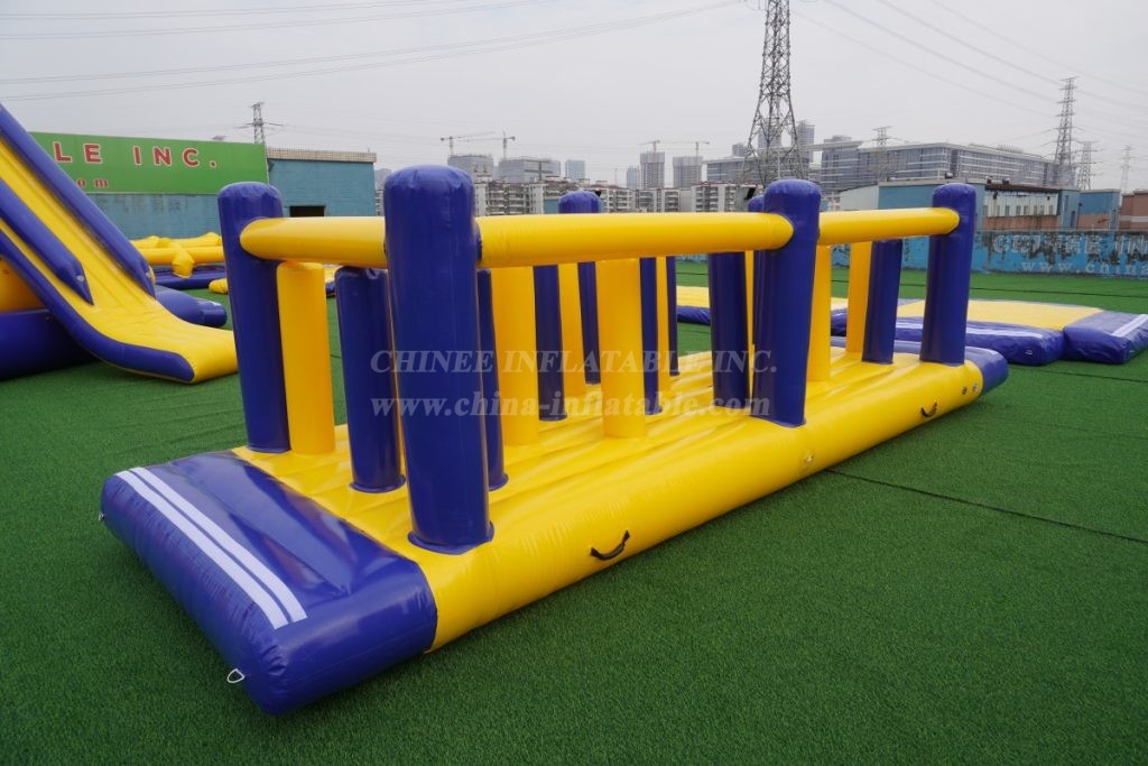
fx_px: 765
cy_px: 383
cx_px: 574
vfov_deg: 53.1
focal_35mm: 24
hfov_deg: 73.7
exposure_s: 1/200
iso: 100
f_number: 8
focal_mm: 16
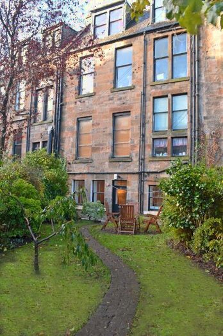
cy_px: 168
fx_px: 252
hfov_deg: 47.8
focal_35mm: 27
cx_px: 112
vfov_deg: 67.5
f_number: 7.1
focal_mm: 18
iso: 100
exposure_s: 1/6
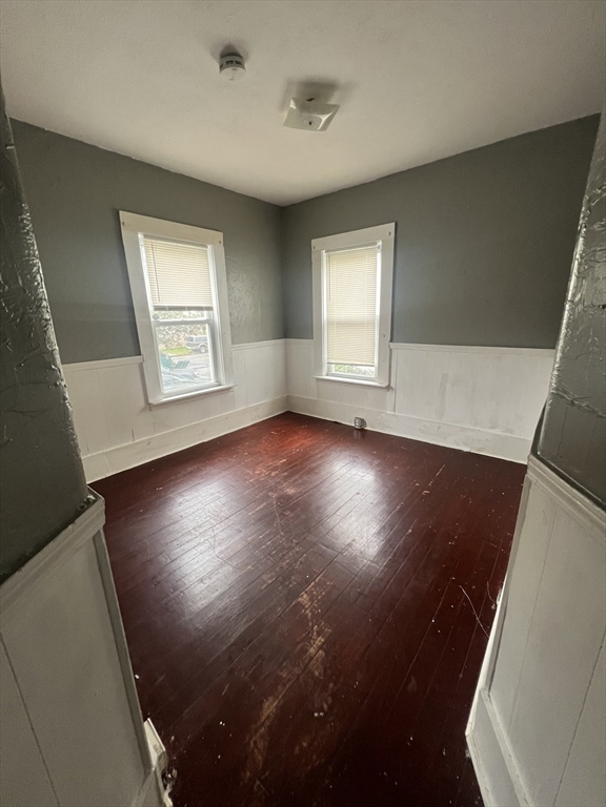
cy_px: 404
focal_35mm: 13
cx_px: 303
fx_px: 303
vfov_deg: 106.2
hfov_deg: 89.9
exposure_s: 1/60
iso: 250
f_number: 1.8
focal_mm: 1.57
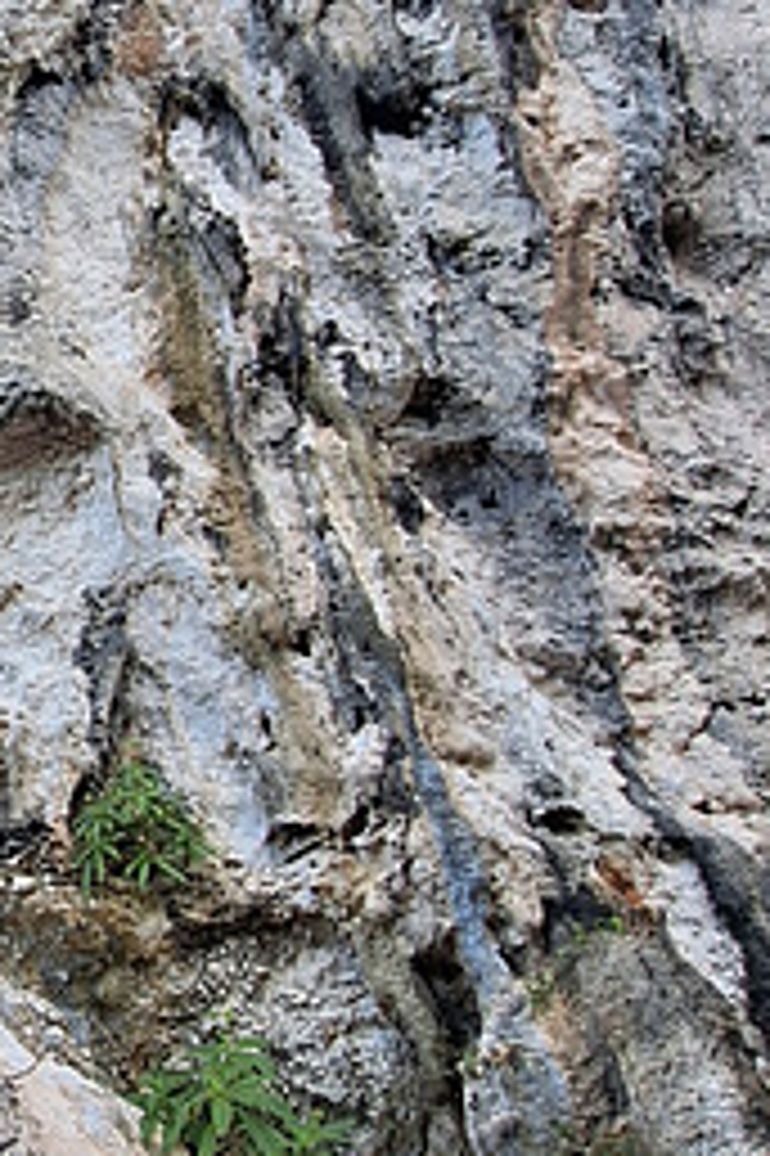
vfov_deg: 48.4
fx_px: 1285
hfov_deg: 27.7
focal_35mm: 40
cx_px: -234
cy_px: 522
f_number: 2.2
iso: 40
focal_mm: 1.74
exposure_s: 1/411
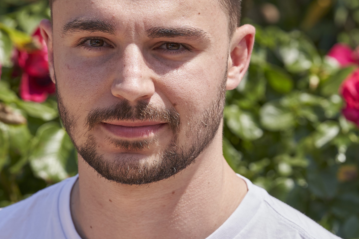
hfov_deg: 9.3
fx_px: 2203
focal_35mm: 221
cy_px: 125
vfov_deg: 6.2
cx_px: 99
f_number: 5
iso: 100
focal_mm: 105
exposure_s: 1/500
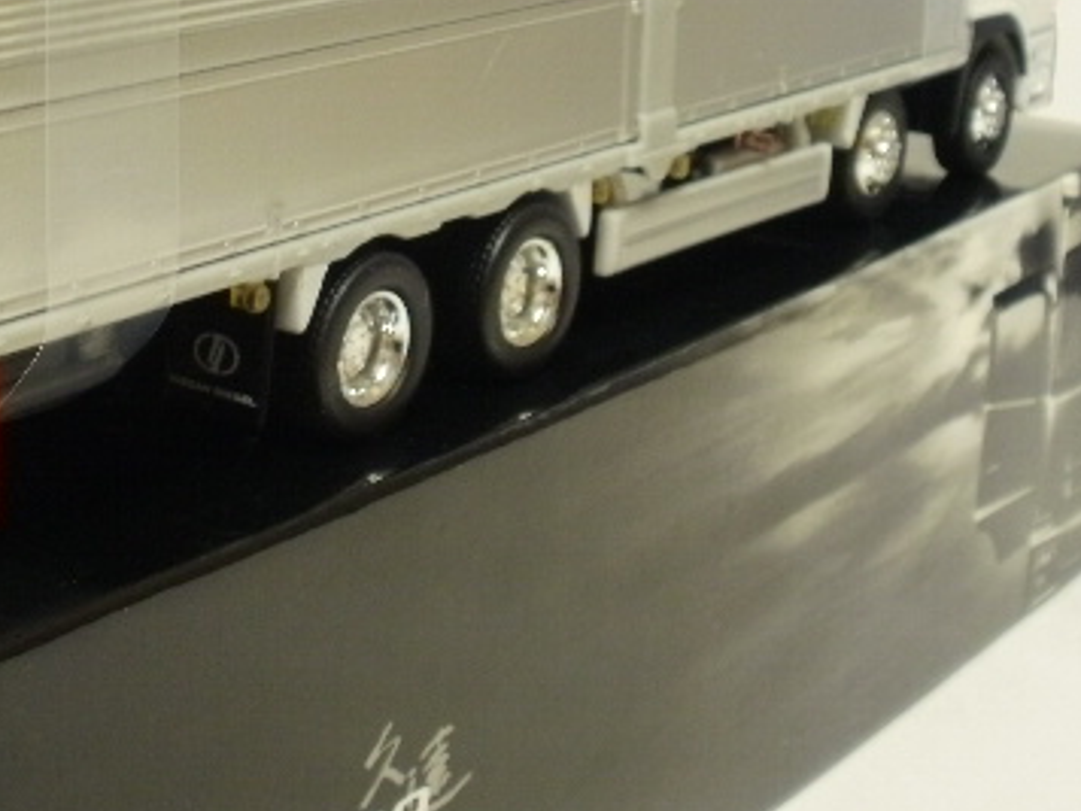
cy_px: 146
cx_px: 273
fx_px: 2467
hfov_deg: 24.4
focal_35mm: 79
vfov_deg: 18.5
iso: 125
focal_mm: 7.7
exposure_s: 1/5
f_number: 4
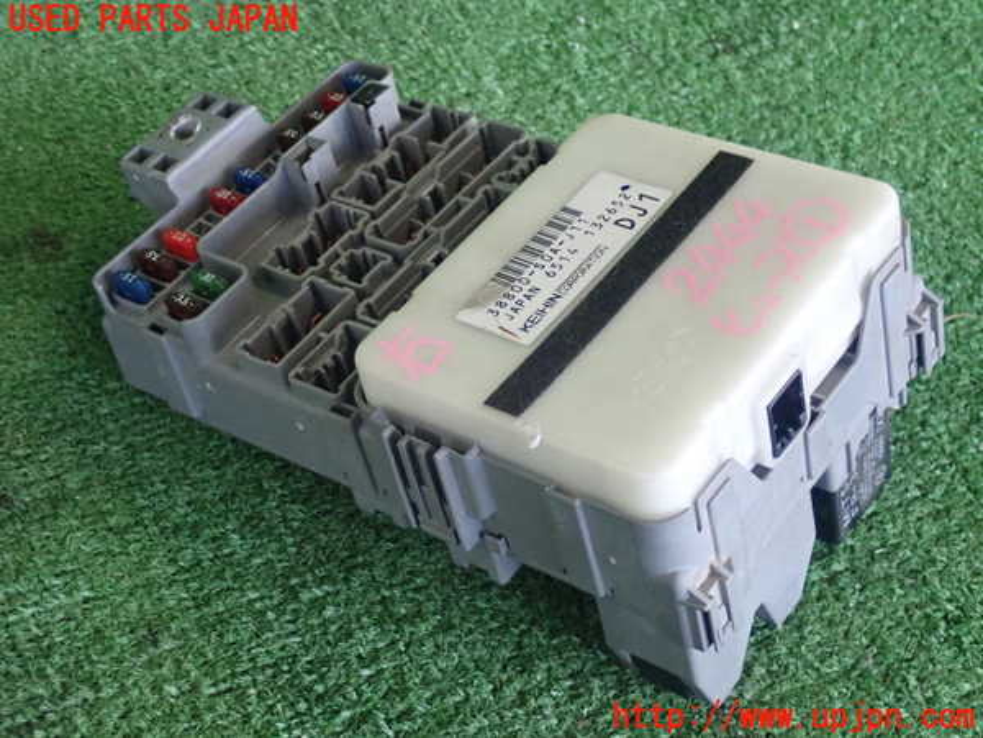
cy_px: 369
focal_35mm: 61
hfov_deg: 31.7
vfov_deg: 24.0
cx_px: 492
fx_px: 1732
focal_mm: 11.01
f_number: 3.6
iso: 800
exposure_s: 1/80
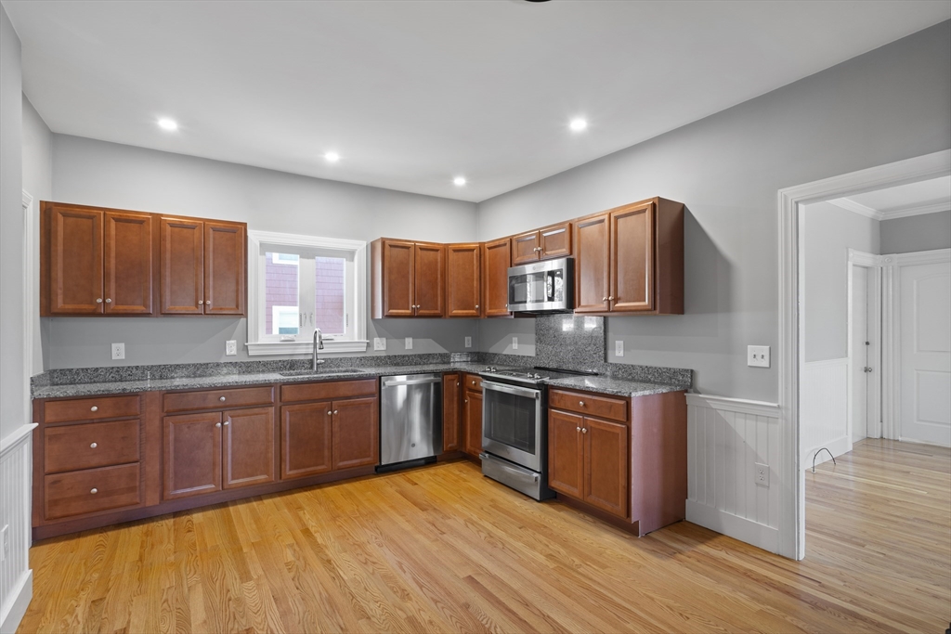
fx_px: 462
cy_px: 317
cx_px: 476
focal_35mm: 18
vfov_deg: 68.9
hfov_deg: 91.6
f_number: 7.1
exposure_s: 1.6
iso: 320
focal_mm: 17.5
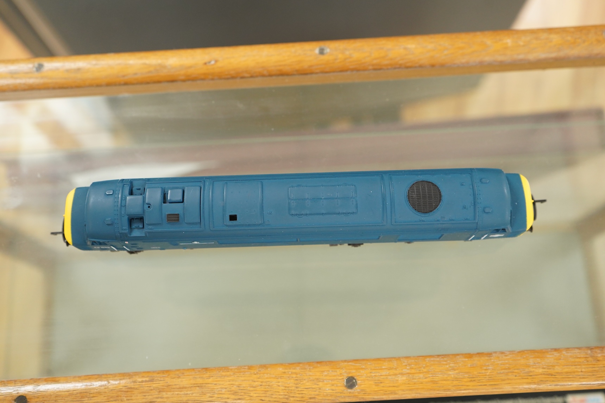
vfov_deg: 35.9
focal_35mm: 37
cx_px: 302
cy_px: 202
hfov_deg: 51.9
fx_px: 621
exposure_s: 1/100
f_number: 4.5
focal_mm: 37
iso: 2500
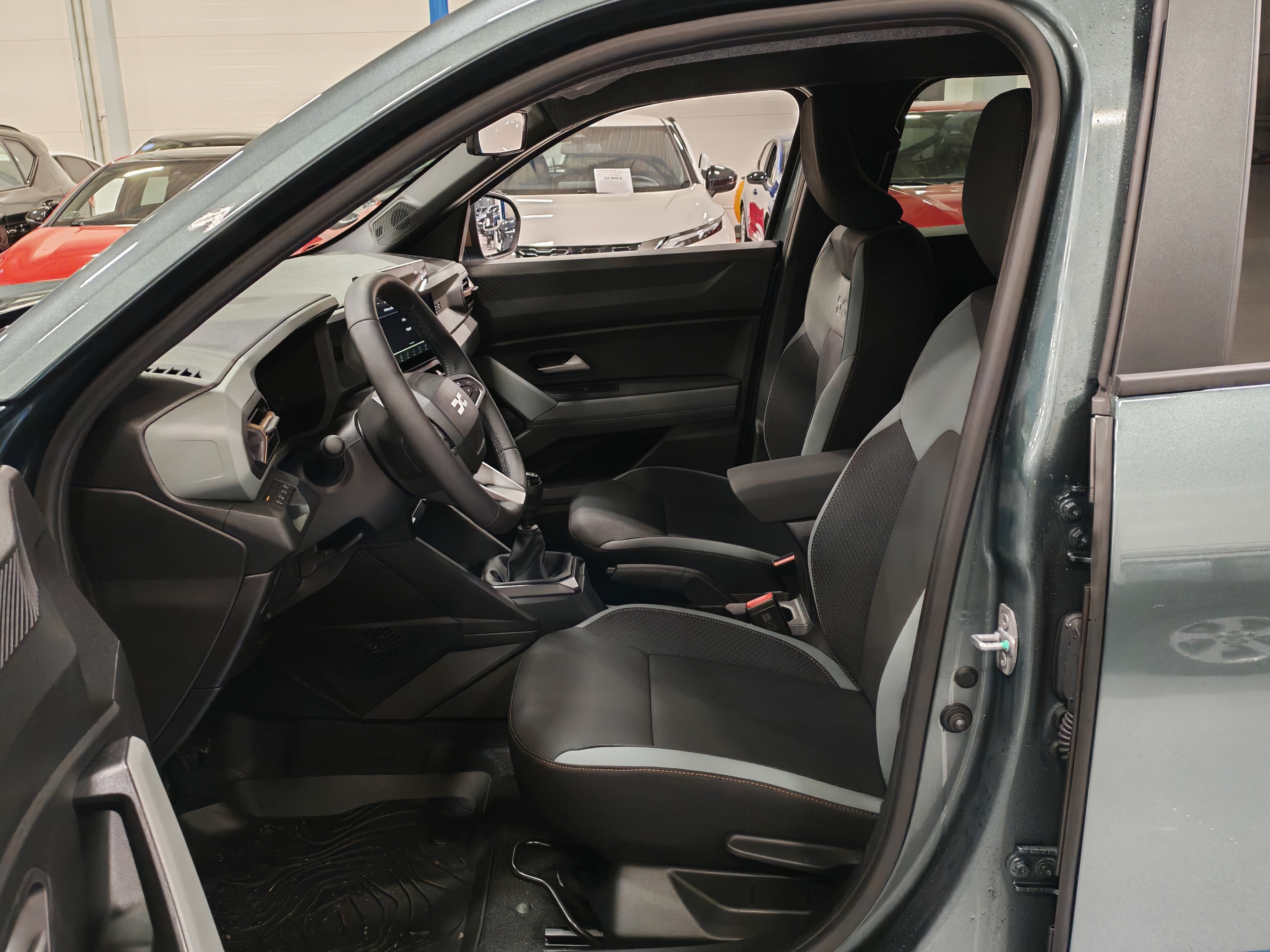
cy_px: 476
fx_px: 1211
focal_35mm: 33
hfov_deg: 55.4
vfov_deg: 42.9
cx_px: 635
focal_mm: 6.12
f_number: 1.9
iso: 1000
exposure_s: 1/100
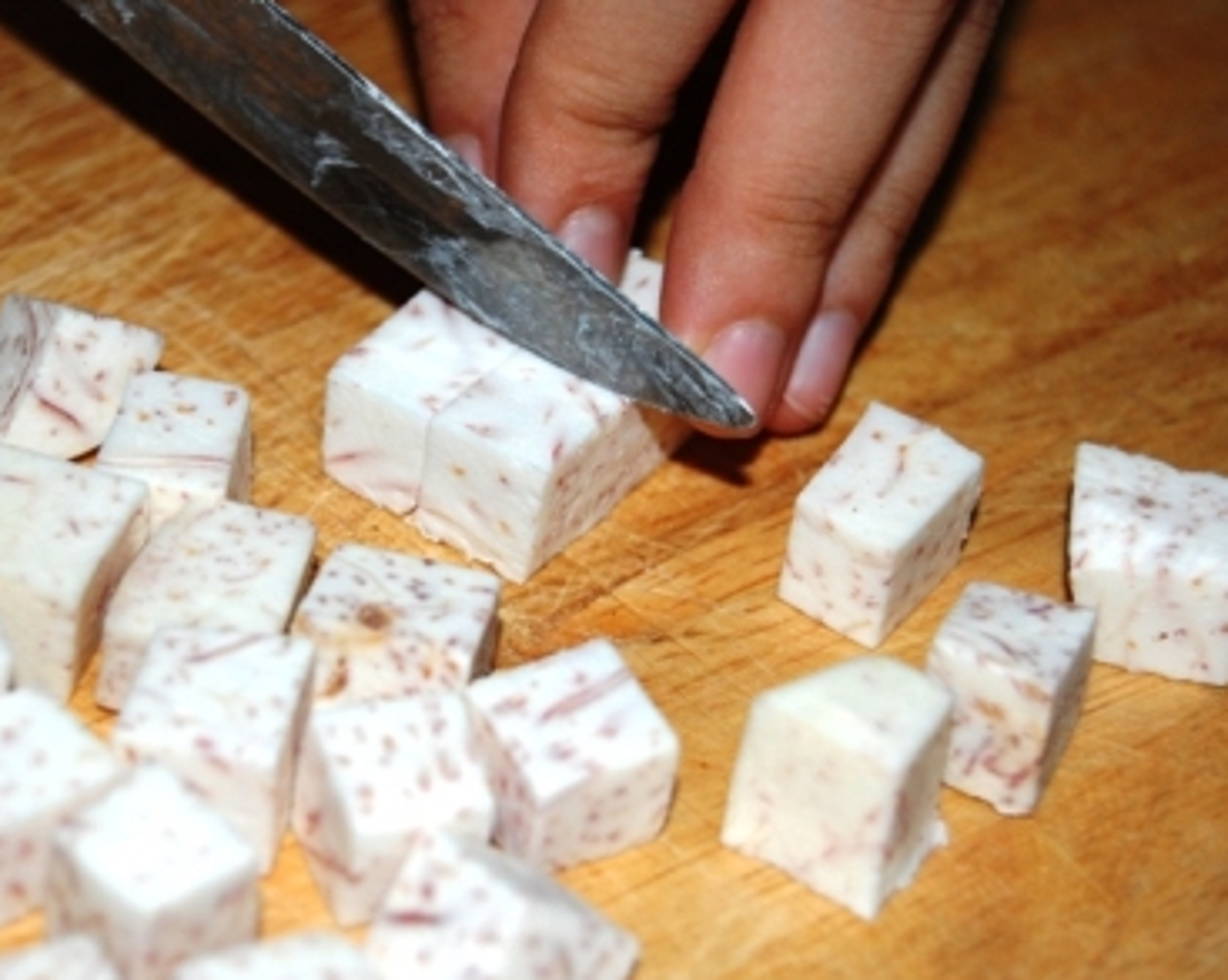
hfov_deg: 20.3
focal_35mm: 95
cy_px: 492
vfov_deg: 16.2
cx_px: 519
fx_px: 3434
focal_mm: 55
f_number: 5.6
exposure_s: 1/60
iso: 400
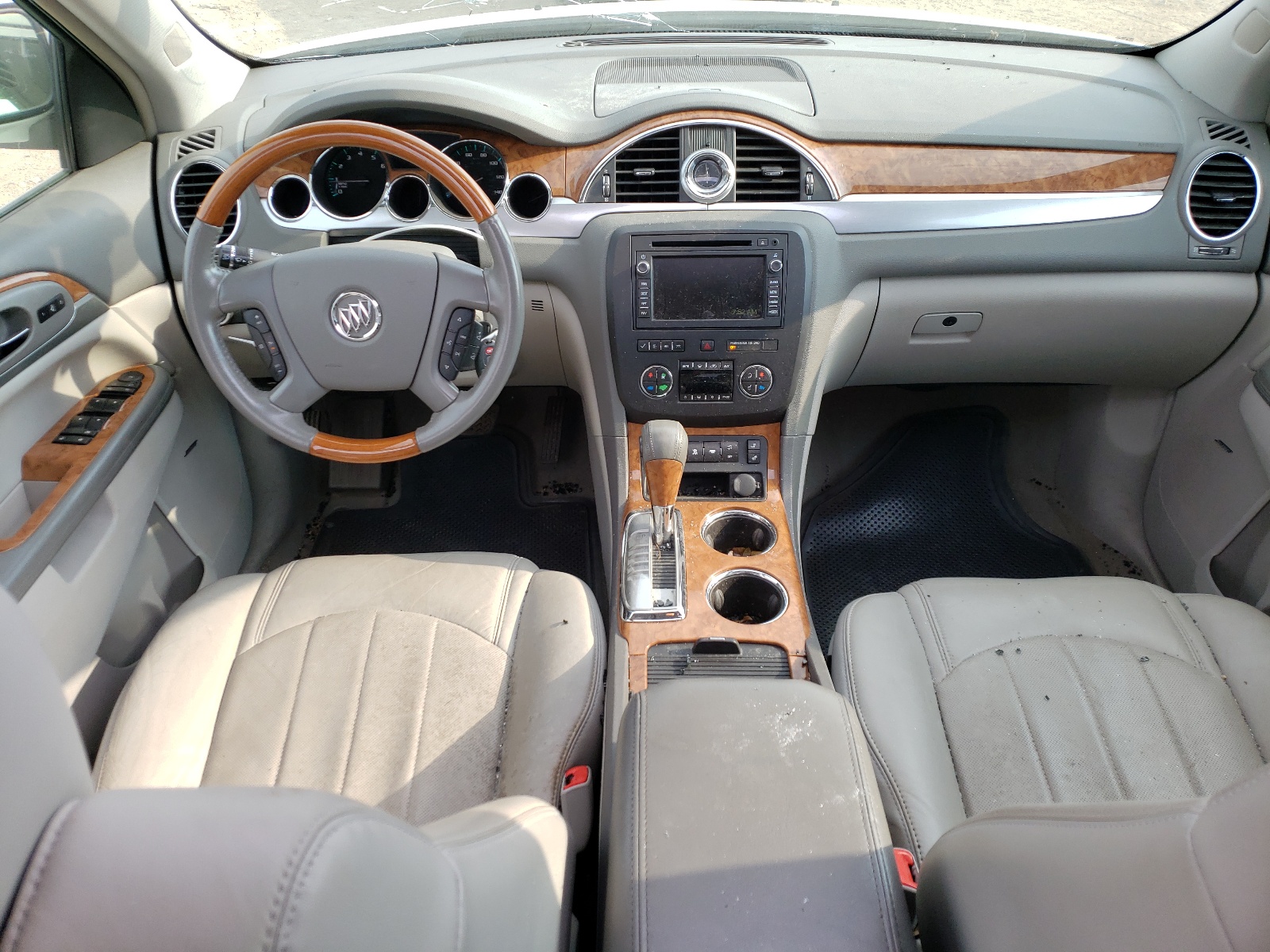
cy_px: 476
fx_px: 954
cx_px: 635
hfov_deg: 67.3
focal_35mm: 26
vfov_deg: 53.1
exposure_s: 1/417
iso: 50
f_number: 1.5
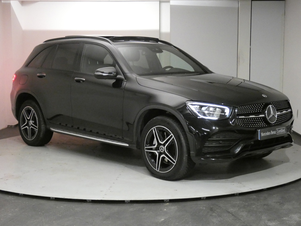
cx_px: 150
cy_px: 113
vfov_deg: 27.5
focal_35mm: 53
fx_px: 461
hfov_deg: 36.2
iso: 1600
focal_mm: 9.5
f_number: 3.9
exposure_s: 1/50
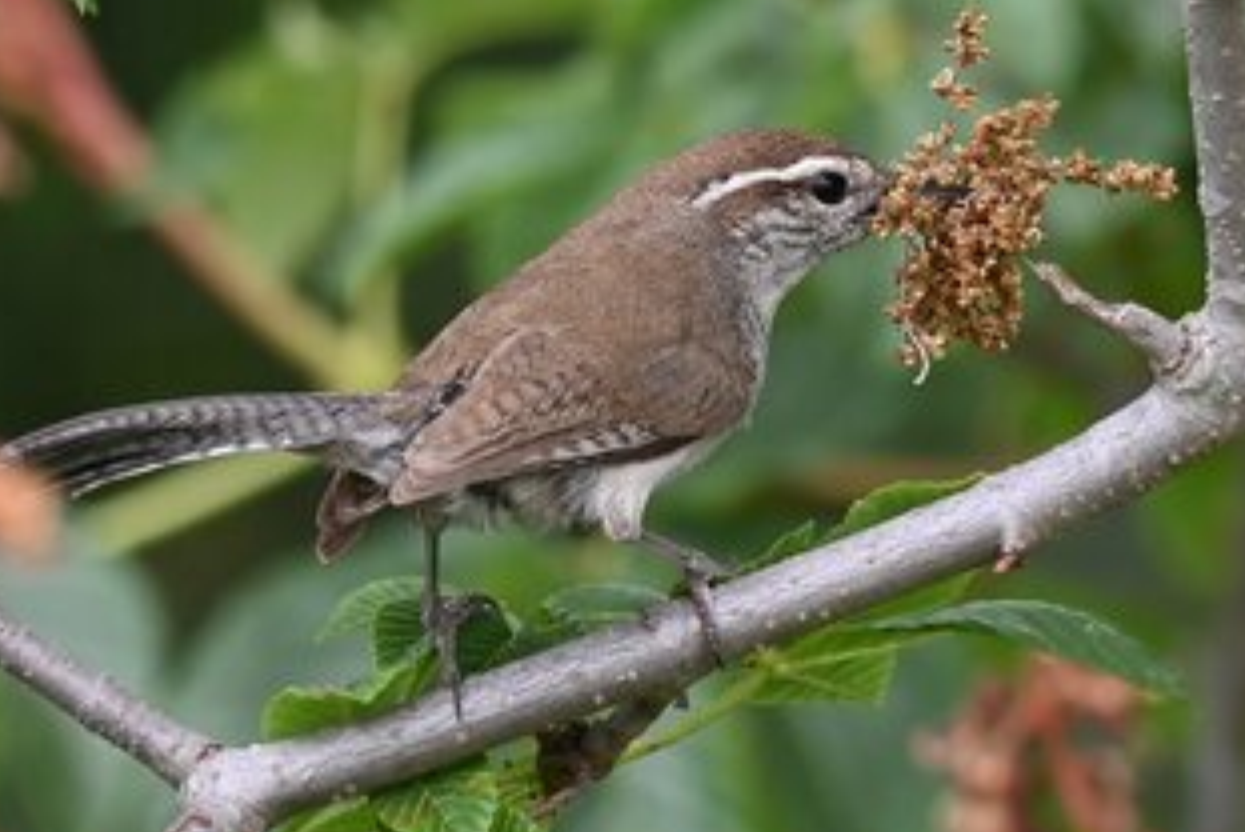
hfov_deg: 5.9
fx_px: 12011
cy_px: 338
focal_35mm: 347
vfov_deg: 4.0
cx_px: 516
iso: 320
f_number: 5.6
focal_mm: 180
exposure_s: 1/320
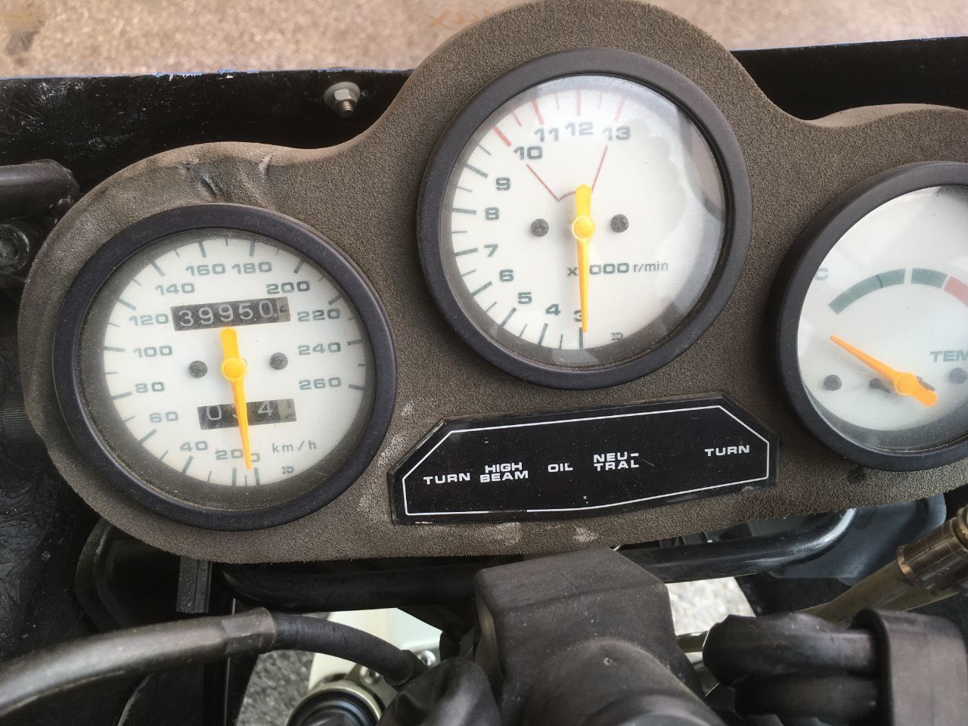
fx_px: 811
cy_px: 363
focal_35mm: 29
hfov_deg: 61.7
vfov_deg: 48.2
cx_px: 484
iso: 25
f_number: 2.2
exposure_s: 1/154
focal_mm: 4.15
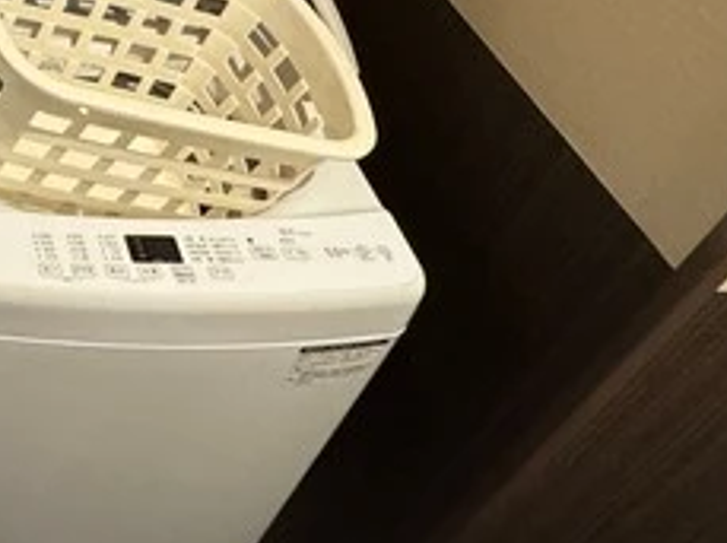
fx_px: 1027
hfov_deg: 31.3
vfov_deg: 27.8
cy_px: -3
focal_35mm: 49
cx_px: -190
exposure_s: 1/60
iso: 500
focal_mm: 2.22
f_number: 2.2
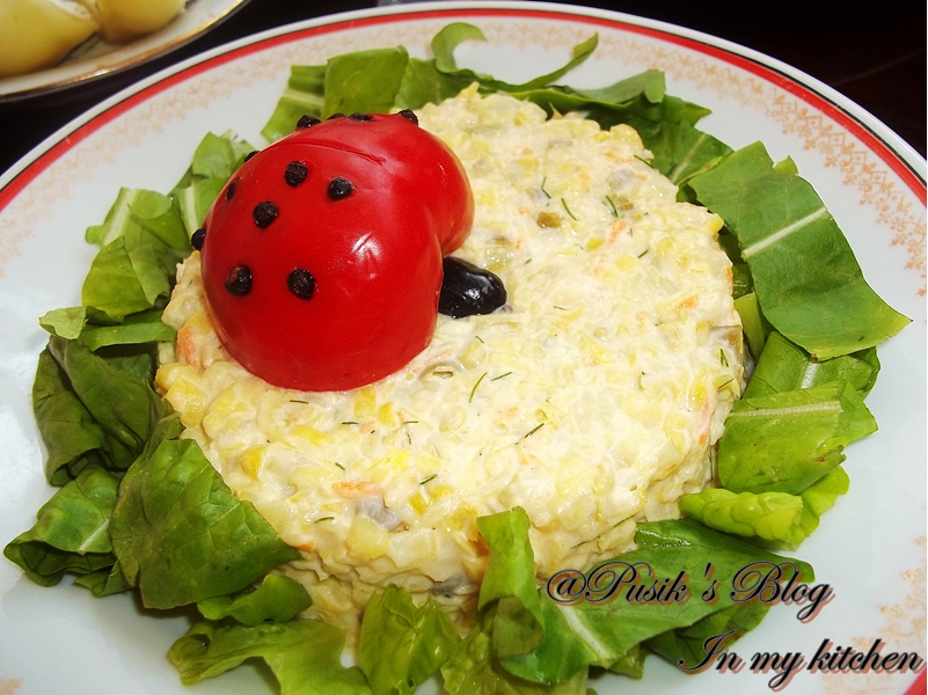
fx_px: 857
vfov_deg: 44.1
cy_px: 348
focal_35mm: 32
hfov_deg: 56.8
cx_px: 464
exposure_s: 1/30
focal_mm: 5.7
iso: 80
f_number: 2.9
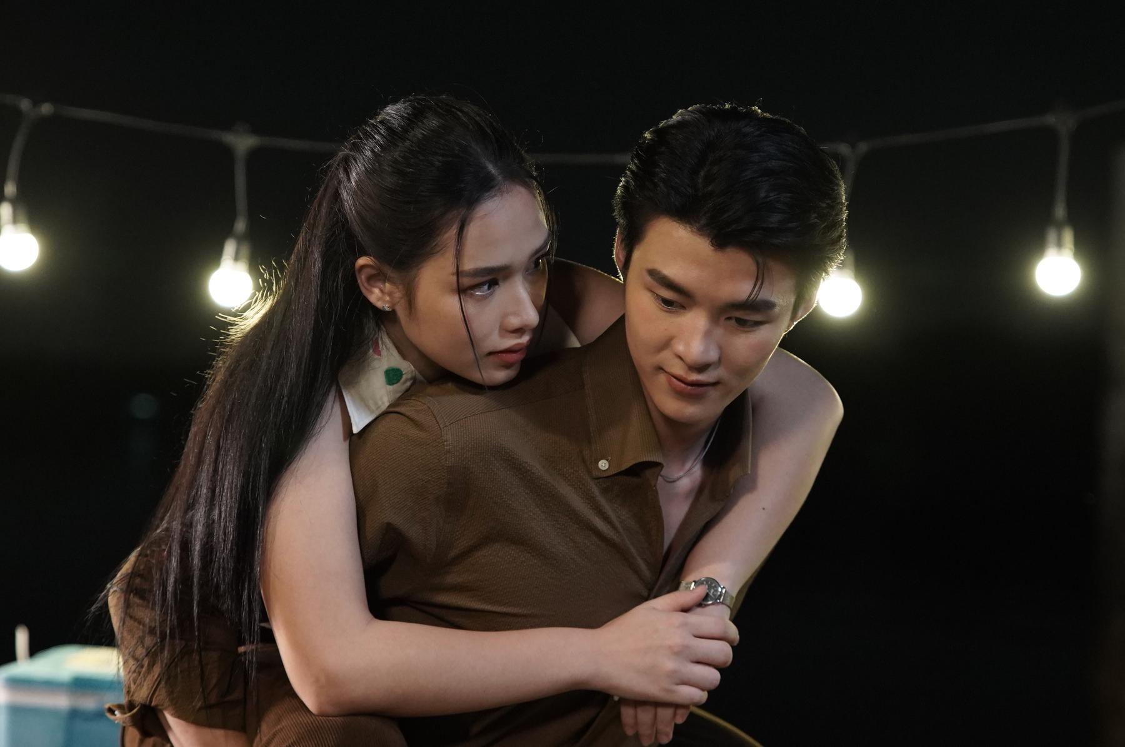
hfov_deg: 19.5
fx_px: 3278
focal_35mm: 105
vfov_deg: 13.0
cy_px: 374
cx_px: 562
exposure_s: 1/100
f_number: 2.8
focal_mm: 70
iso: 4000
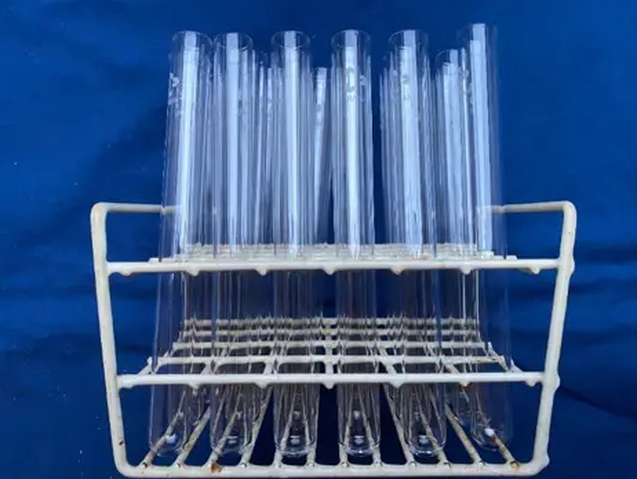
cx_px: 327
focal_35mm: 27
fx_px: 497
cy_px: 232
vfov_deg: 51.4
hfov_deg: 65.3
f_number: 1.8
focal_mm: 4.25
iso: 500
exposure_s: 1/50
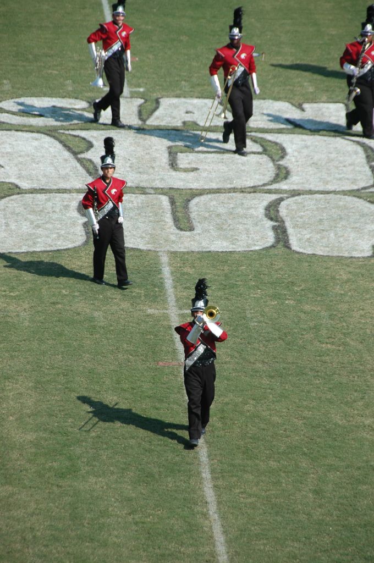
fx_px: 4687
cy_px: 282
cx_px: 187
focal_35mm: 300
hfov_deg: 4.6
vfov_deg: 6.9
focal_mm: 200
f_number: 6.3
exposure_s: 1/640
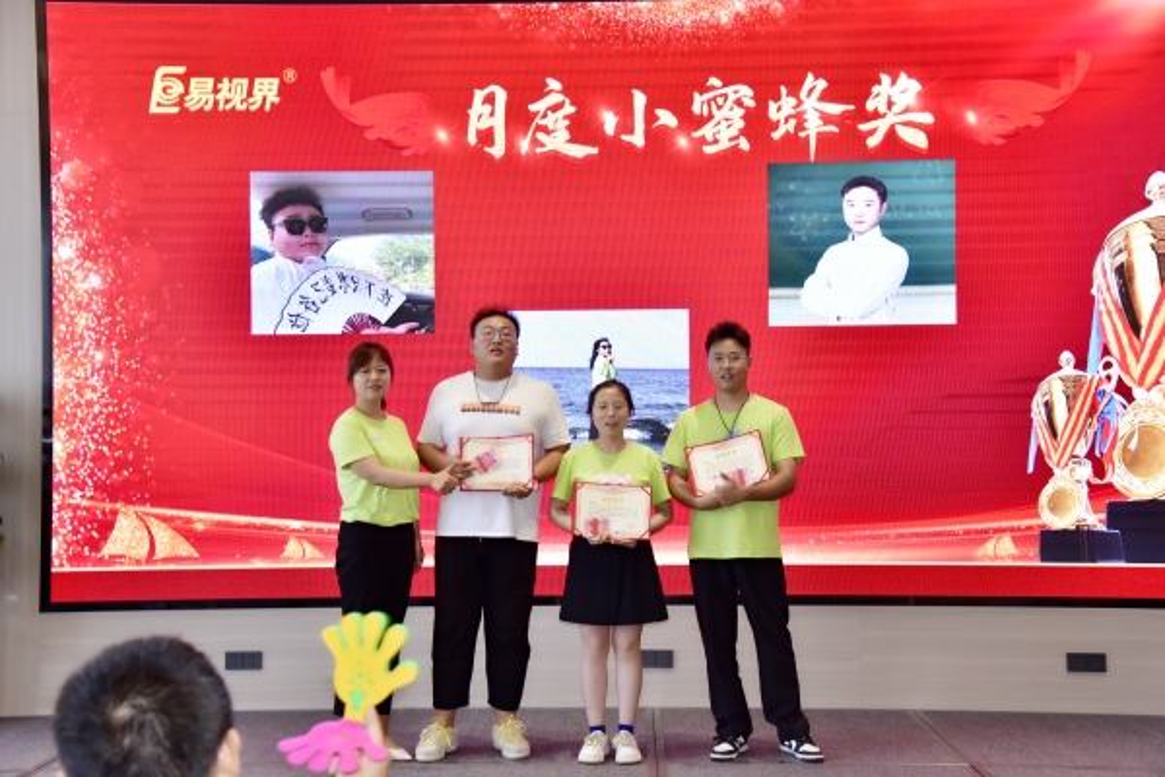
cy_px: 388
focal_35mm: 46
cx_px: 582
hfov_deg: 42.7
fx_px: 1488
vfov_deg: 29.2
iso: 1000
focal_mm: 46
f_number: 5
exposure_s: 1/125
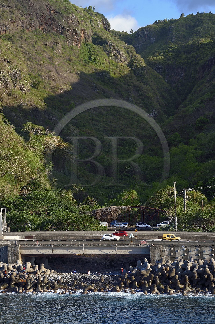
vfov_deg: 22.6
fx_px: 807
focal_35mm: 90
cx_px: 108
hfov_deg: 15.2
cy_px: 162
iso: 200
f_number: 8
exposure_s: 1/250
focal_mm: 90
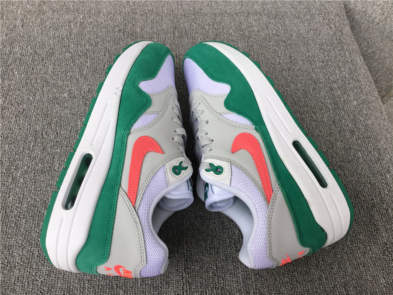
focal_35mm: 31
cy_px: 148
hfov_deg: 58.4
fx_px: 352
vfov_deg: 45.4
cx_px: 196
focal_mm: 3.3
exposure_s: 1/50
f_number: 2.4
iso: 32
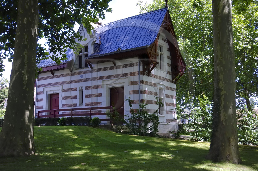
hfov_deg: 53.2
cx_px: 129
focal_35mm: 36
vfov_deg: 36.8
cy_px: 86
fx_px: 258
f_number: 4.2
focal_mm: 24
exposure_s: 1/125
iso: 100
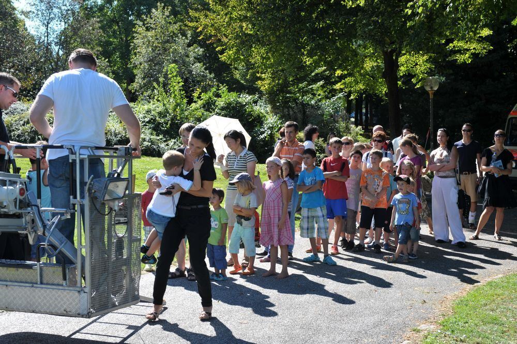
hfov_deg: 38.2
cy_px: 172
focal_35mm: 52
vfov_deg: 25.9
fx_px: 746
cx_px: 258
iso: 200
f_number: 8
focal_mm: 52
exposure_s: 1/250
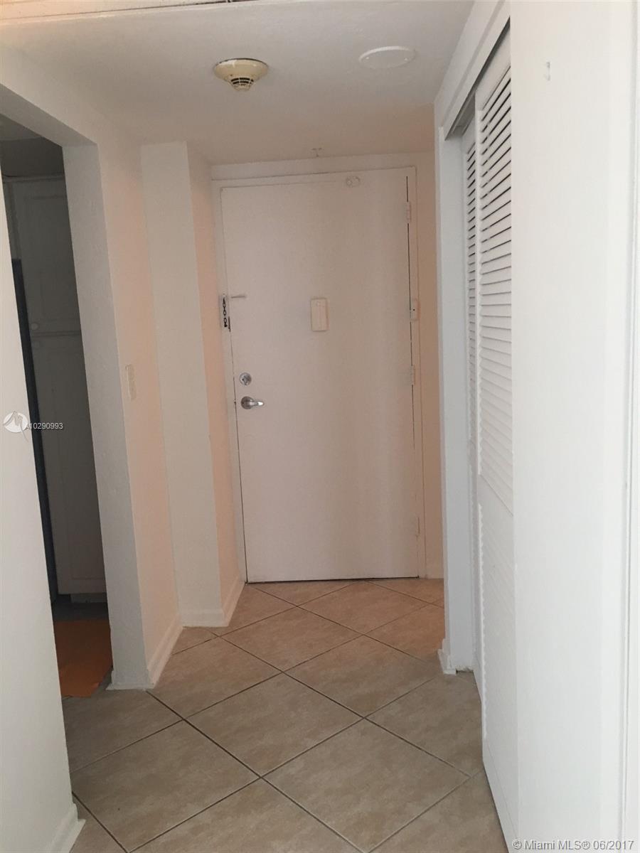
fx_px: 715
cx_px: 320
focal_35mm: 29
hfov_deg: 48.2
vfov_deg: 61.7
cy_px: 426
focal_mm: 4.15
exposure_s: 1/15
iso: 32
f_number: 2.2
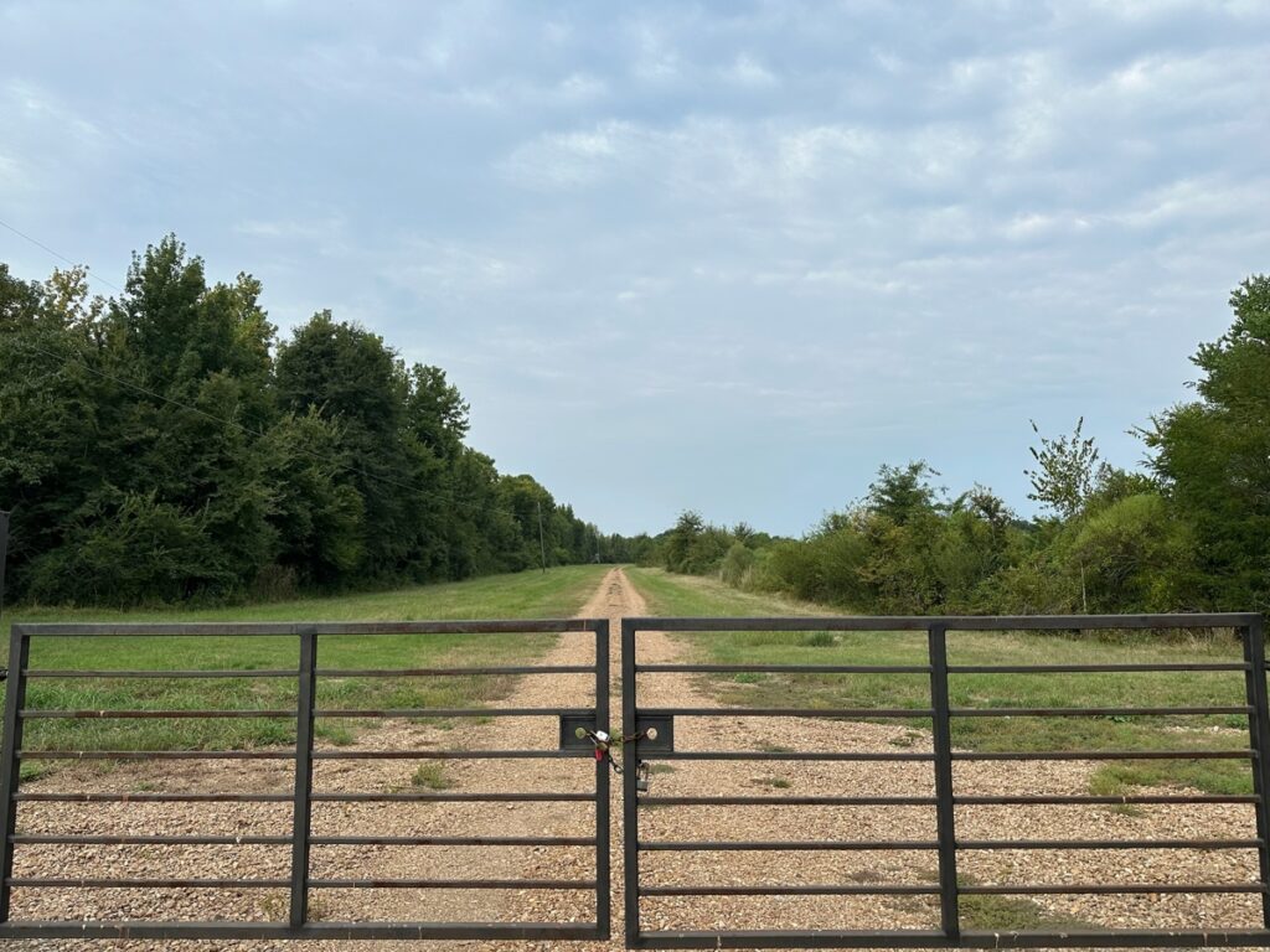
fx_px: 881
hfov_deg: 71.6
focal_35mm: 24
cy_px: 476
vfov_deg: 56.8
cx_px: 635
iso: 80
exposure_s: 1/4016
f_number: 1.78
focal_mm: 6.86
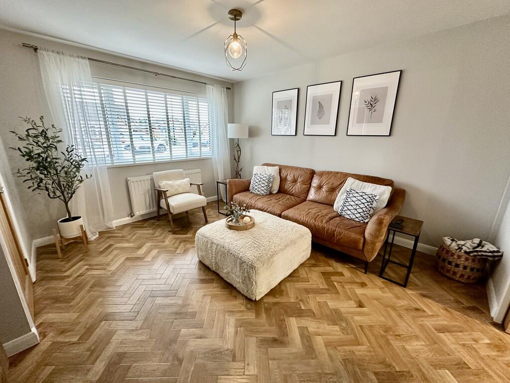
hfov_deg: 102.1
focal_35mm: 14
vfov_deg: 85.7
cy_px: 192
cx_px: 255
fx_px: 206
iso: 250
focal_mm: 2.22
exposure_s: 1/50
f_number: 2.2
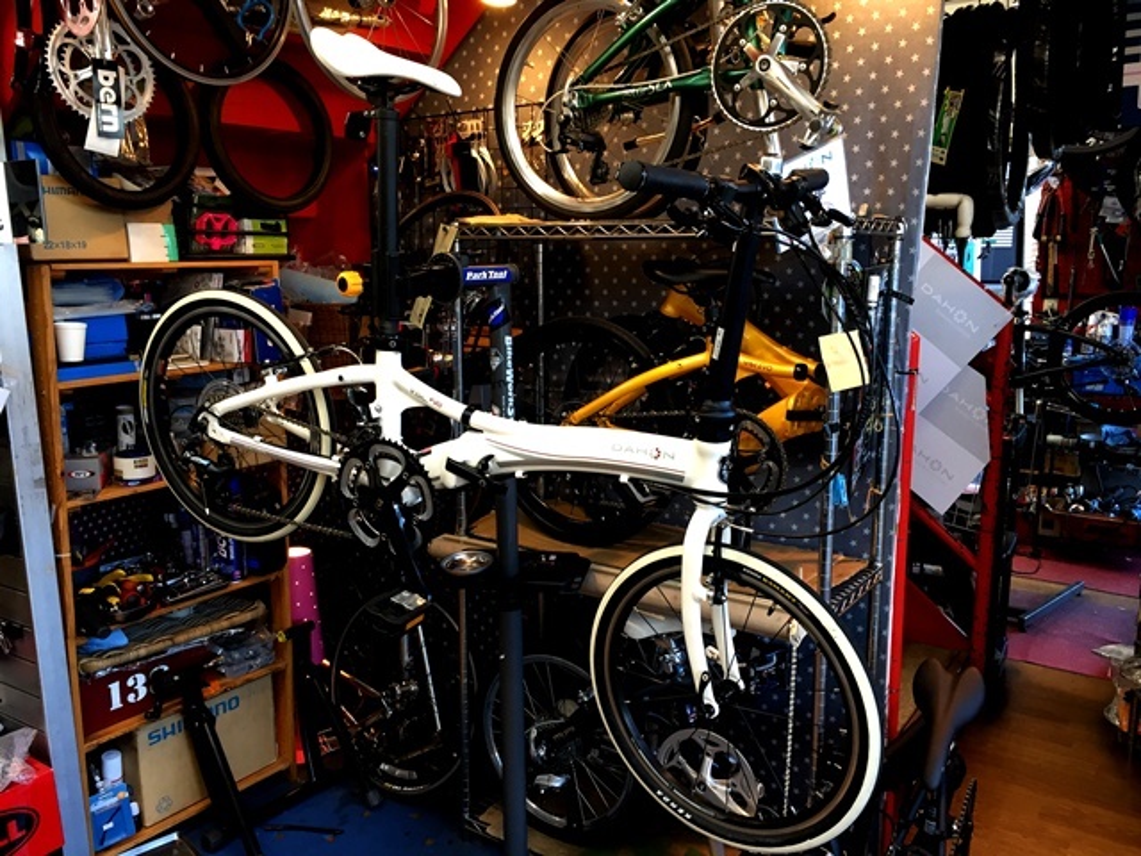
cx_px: 570
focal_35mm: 29
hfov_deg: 61.7
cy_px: 428
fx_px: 956
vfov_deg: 48.2
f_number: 2.2
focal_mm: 4.15
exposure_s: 1/30
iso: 64
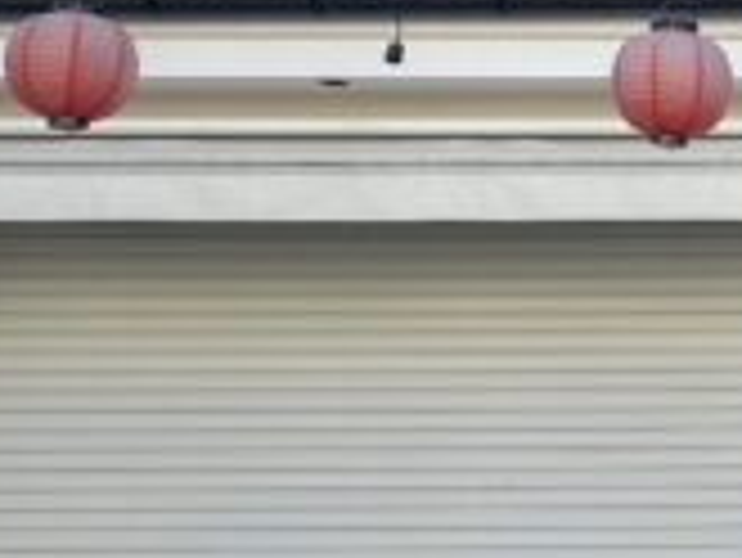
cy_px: 238
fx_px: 2338
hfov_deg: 14.7
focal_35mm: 109
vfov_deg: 13.6
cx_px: 1497
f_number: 1.8
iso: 32
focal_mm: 4.25
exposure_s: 1/827
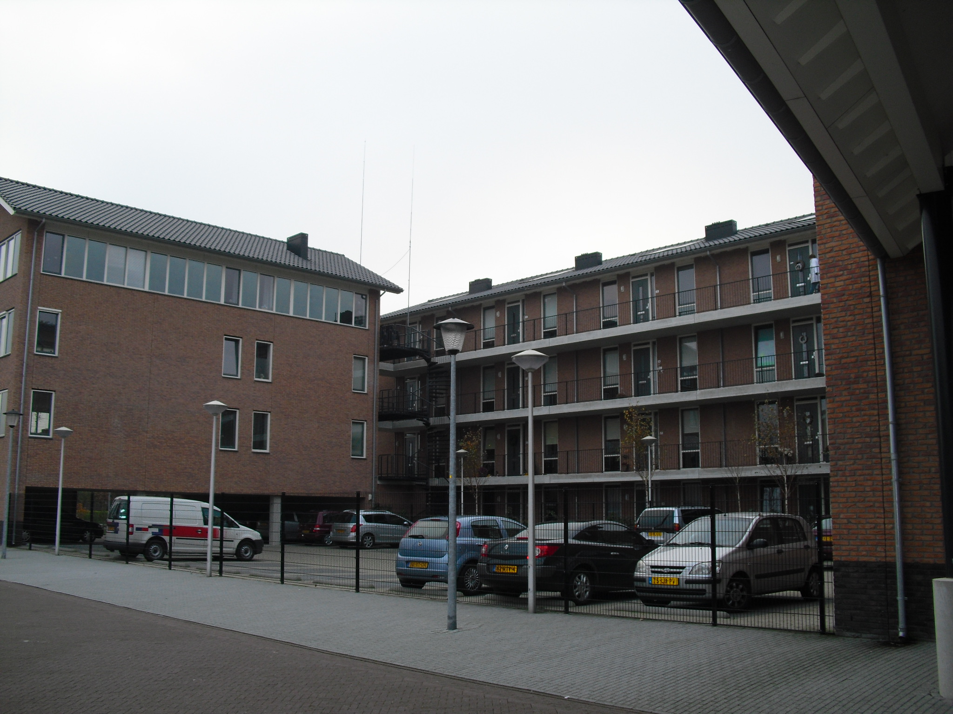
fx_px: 991
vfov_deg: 39.7
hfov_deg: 51.4
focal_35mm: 36
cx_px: 476
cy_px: 357
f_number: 3.1
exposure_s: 1/100
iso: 100
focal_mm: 6.3
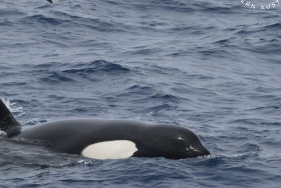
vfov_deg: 3.1
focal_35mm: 441
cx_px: 88
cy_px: 85
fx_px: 3443
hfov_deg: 4.7
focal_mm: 300
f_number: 5.6
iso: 720
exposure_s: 1/8000
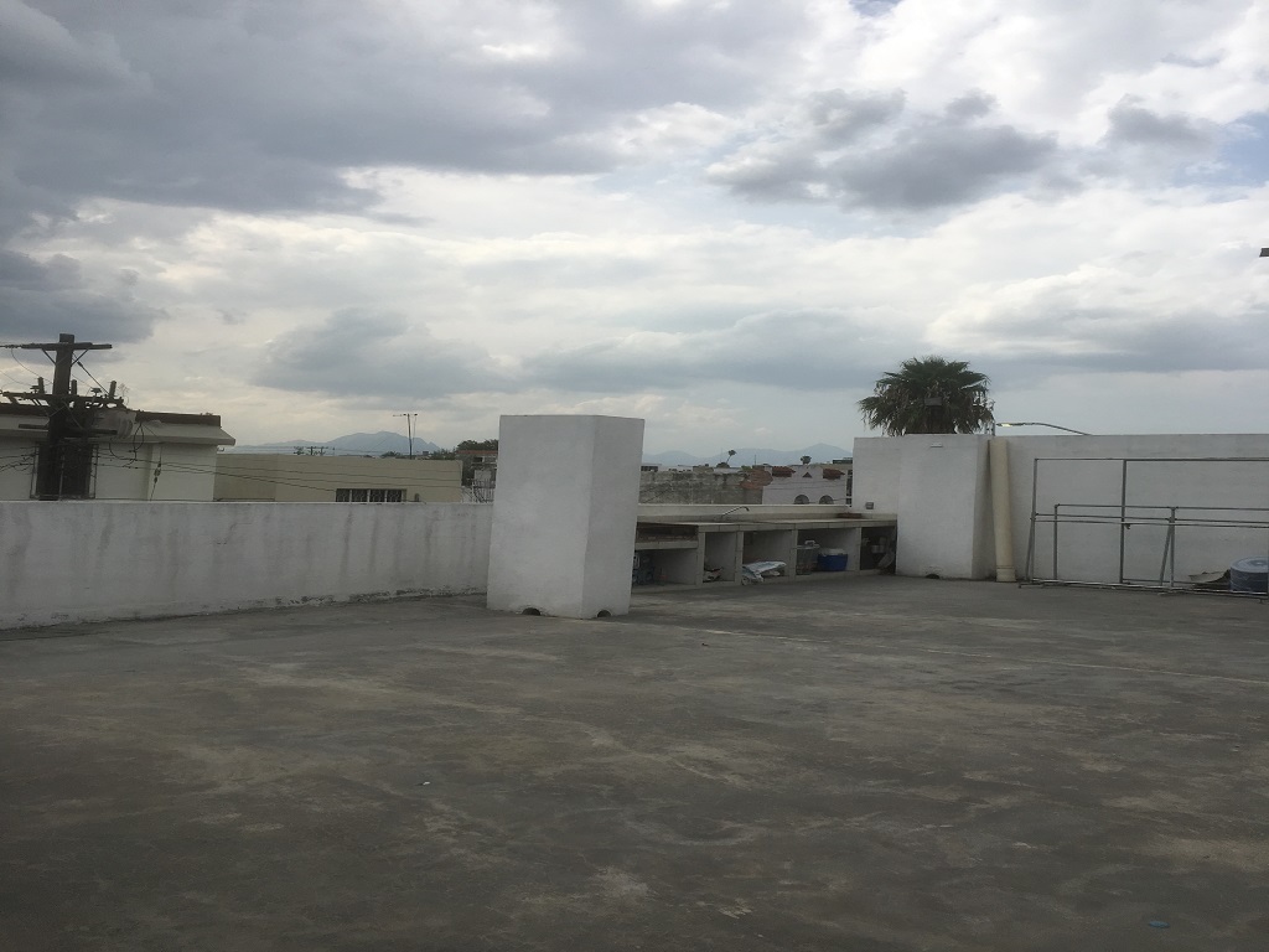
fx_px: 1063
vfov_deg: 48.2
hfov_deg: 61.7
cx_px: 634
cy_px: 476
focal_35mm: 29
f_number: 2.2
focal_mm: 4.15
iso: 25
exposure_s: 1/2564
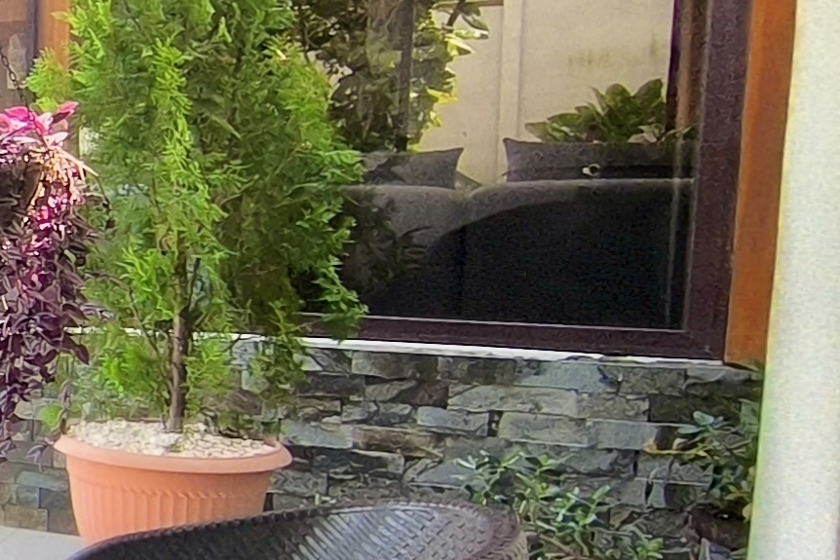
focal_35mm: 63
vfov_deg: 21.6
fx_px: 1470
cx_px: -745
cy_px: 304
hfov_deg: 20.3
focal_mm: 1.65
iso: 50
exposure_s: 1/222
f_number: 2.2
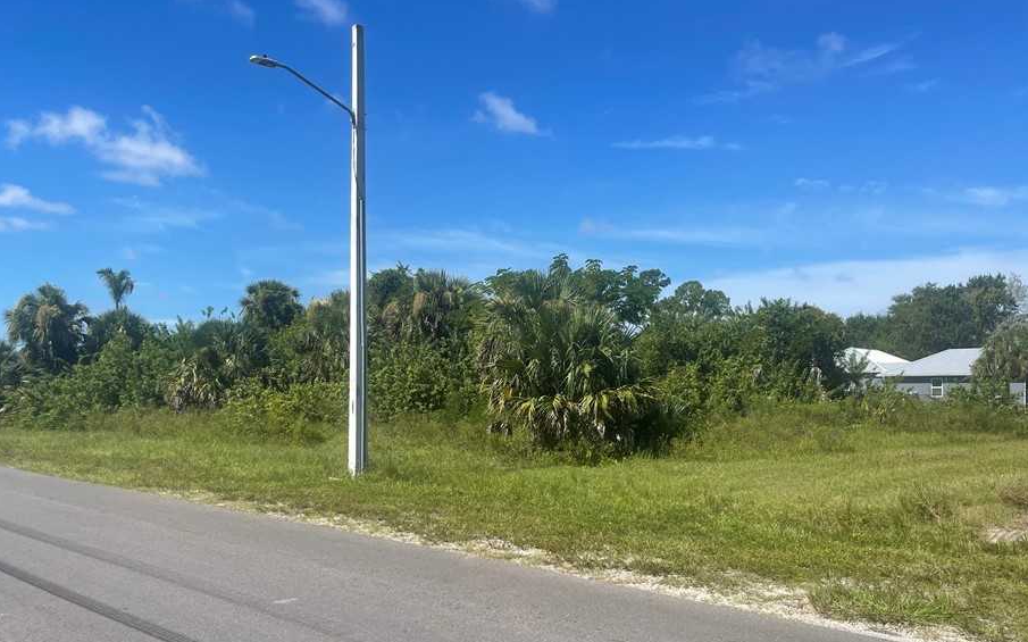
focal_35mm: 30
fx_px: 840
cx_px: 504
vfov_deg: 41.5
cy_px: 395
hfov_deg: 62.9
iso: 32
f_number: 1.6
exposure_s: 1/3788
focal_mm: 5.1
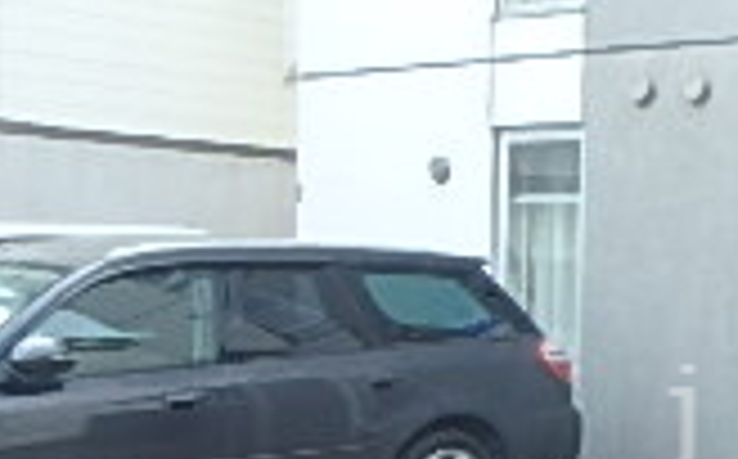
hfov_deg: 21.5
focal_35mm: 87
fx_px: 1747
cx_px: 968
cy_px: 418
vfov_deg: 14.8
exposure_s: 1/250
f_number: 3.5
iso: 125
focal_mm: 3.7
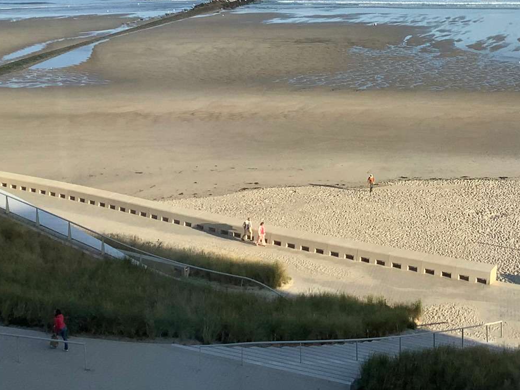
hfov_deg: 28.7
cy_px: 29
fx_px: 961
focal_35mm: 64
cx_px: 498
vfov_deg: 22.3
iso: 25
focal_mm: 3.3
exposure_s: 1/916
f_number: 2.4
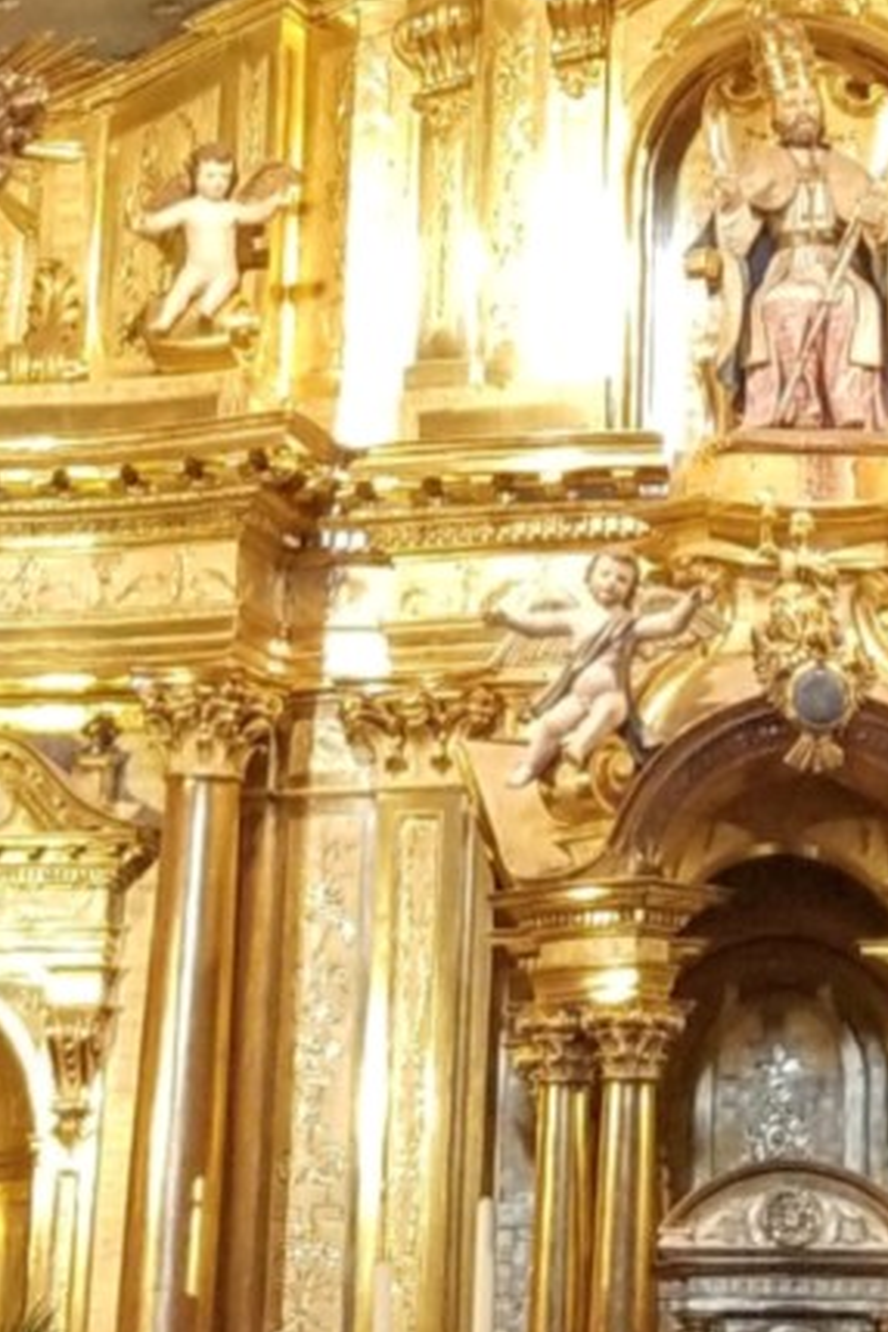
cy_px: -273
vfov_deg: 15.5
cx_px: 829
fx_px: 4699
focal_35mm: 127
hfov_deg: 10.7
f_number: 1.7
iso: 160
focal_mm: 4.3
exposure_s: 1/33
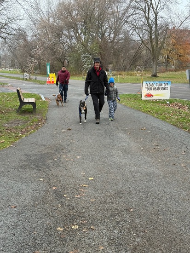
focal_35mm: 48
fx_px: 351
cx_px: 95
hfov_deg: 30.3
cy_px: 126
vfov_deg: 39.6
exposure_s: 1/217
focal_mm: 6.76
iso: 100
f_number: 1.78
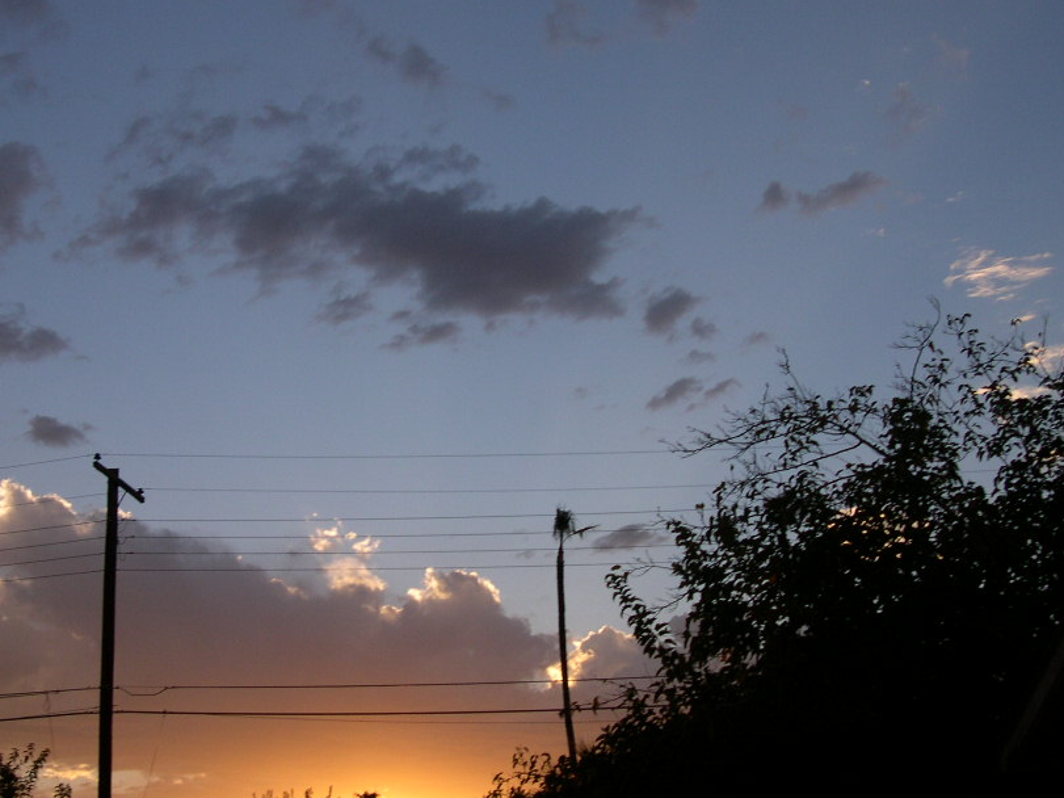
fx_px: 1475
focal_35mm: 48
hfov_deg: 39.5
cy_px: 396
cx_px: 420
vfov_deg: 30.3
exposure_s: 1/96.5
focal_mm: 8
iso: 100
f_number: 7.6
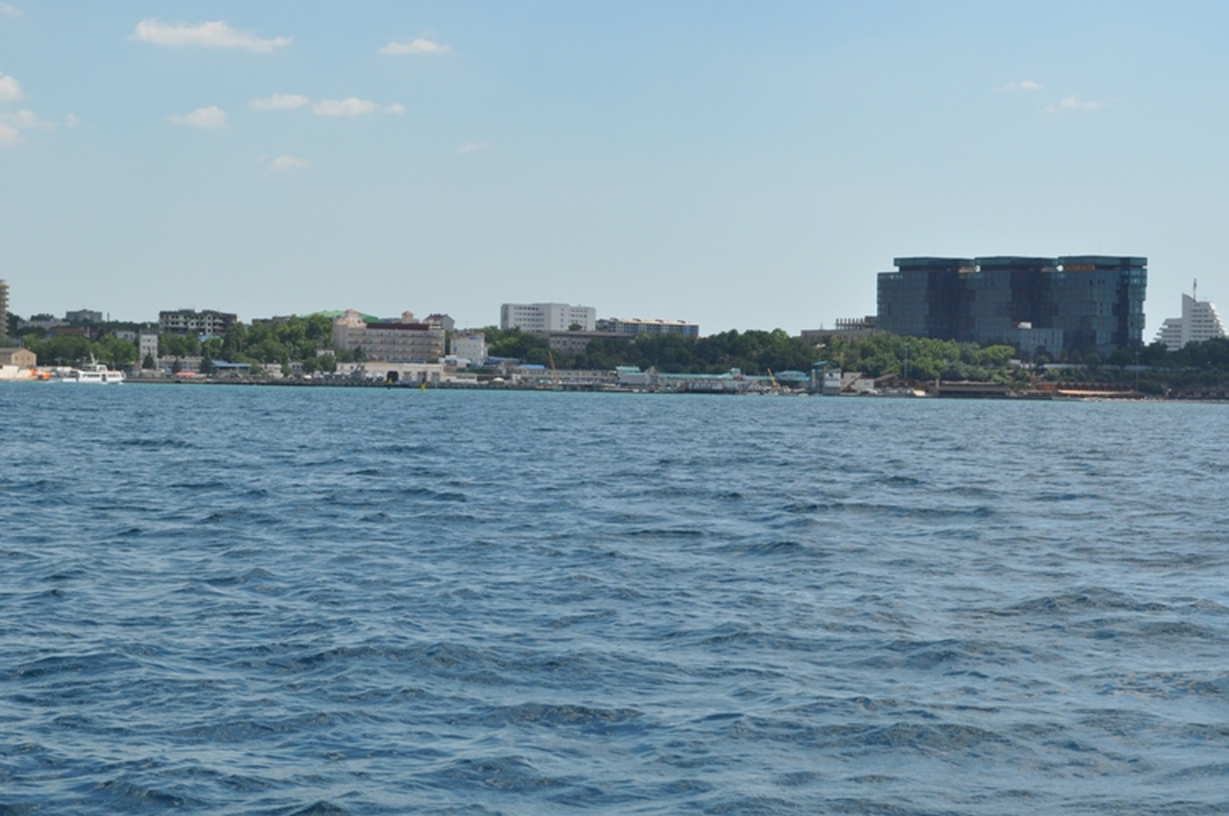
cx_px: 614
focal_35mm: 82
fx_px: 2813
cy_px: 408
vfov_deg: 16.5
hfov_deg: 24.6
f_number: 10
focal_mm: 55
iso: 200
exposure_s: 1/400
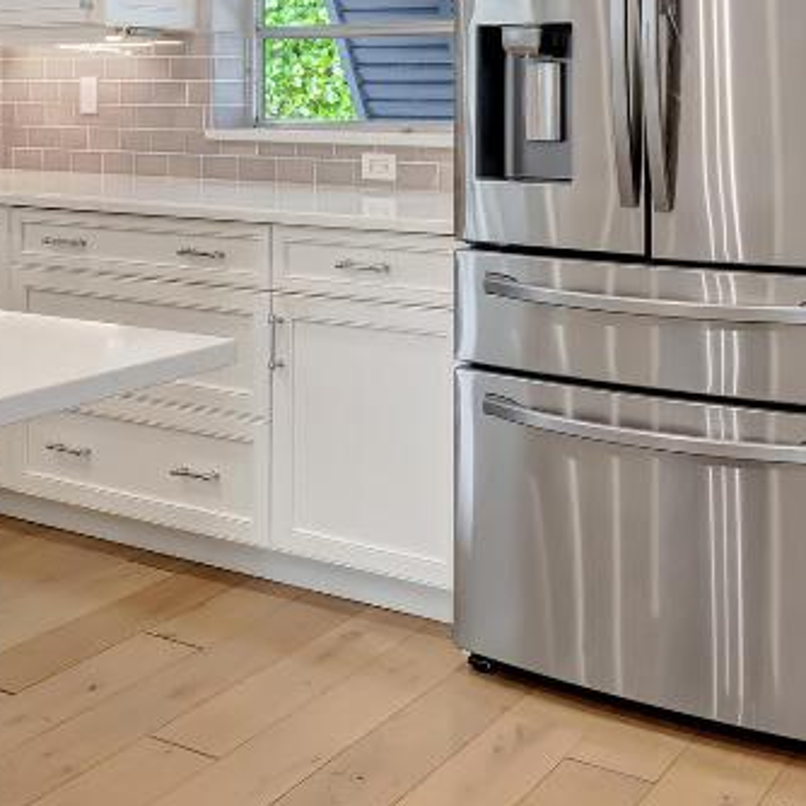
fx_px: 1159
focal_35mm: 44
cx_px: 620
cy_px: 116
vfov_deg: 36.5
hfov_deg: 37.3
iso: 1250
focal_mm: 10
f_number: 8
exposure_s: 1/15
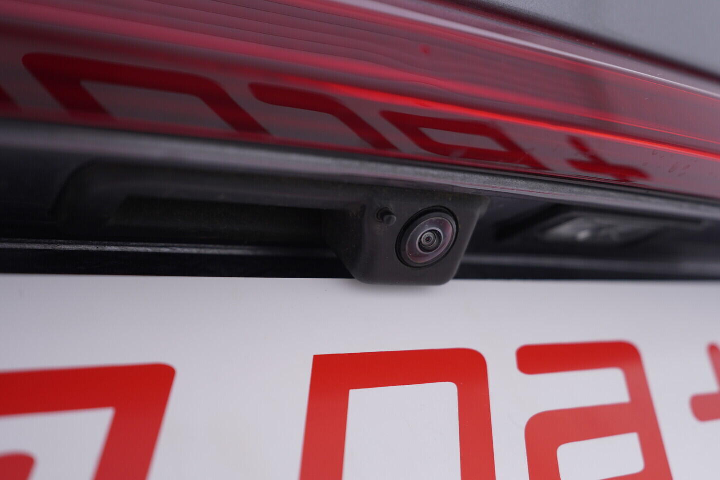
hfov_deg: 53.1
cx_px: 360
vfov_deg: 36.9
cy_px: 240
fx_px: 720
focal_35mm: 36
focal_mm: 24
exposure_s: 1/50
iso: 125
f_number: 3.2
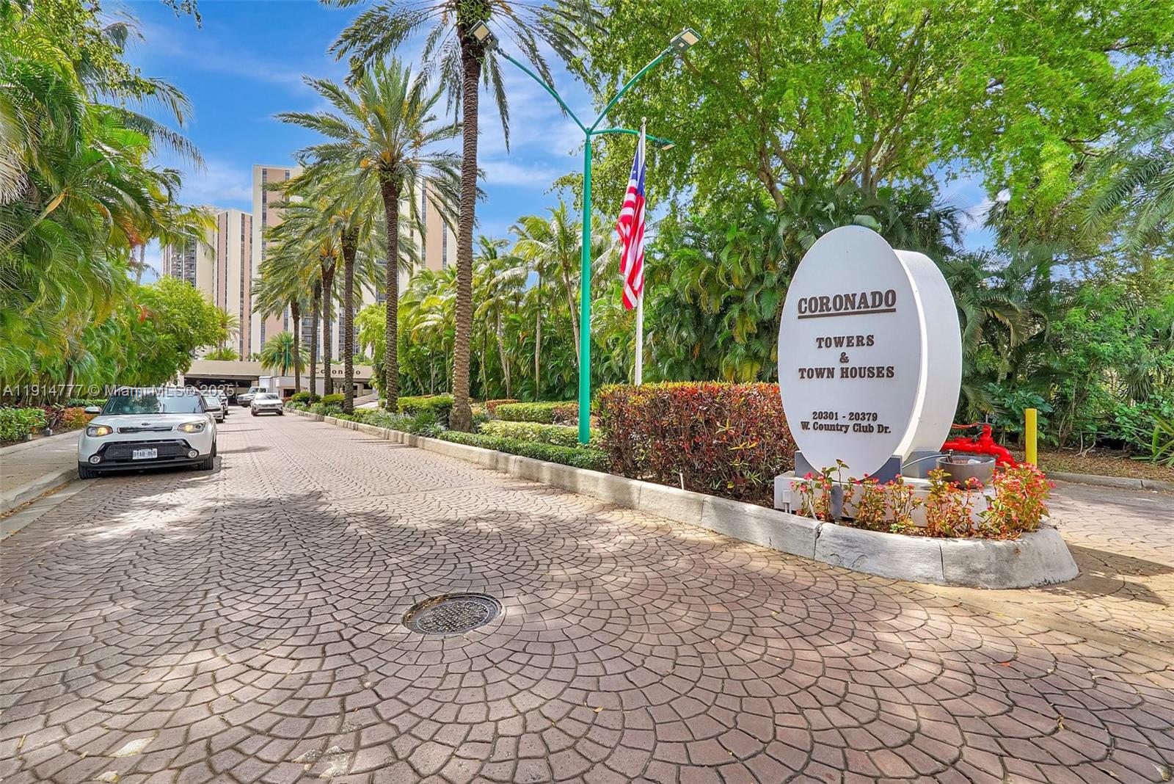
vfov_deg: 73.8
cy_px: 392
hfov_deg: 96.7
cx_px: 587
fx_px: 522
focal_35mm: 16
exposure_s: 1/400
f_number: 13
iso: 640
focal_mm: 16
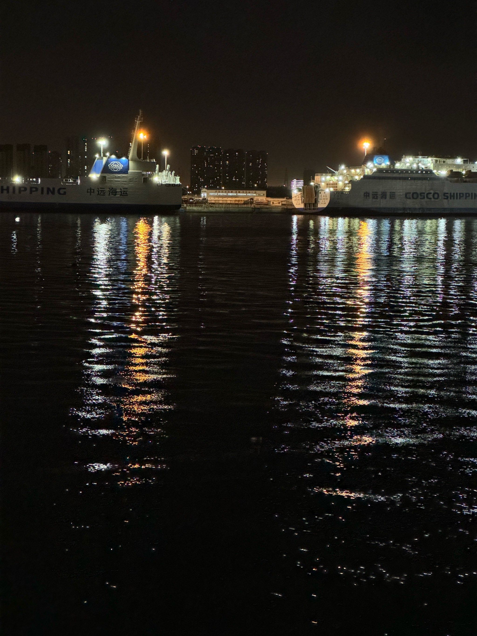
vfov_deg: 25.3
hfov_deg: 19.1
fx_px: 1415
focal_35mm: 77
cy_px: 318
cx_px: 238
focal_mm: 9
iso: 2000
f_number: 2.8
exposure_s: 1/20
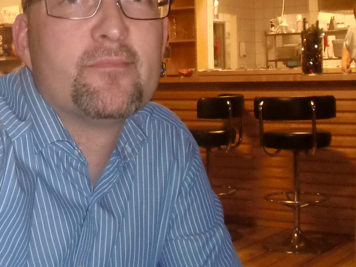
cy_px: 76
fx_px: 730
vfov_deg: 20.6
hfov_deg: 26.8
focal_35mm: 71
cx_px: 61
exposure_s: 1/60
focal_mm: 4.65
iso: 400
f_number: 2.6
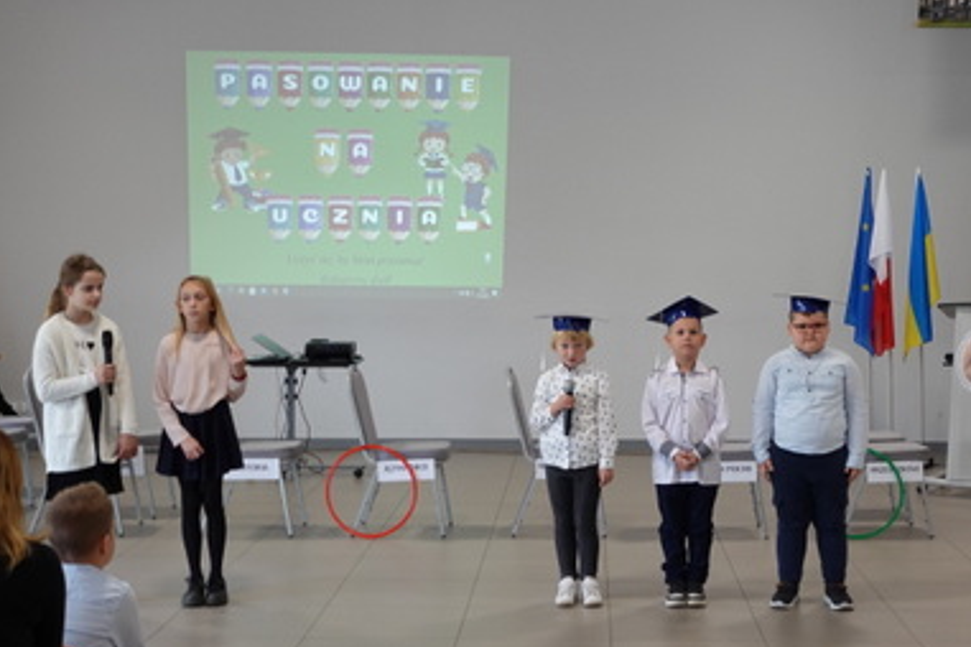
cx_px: 589
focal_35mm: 68
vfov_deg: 20.0
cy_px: 316
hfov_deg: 29.6
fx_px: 1834
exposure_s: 1/60
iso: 320
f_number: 2.8
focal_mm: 20.14
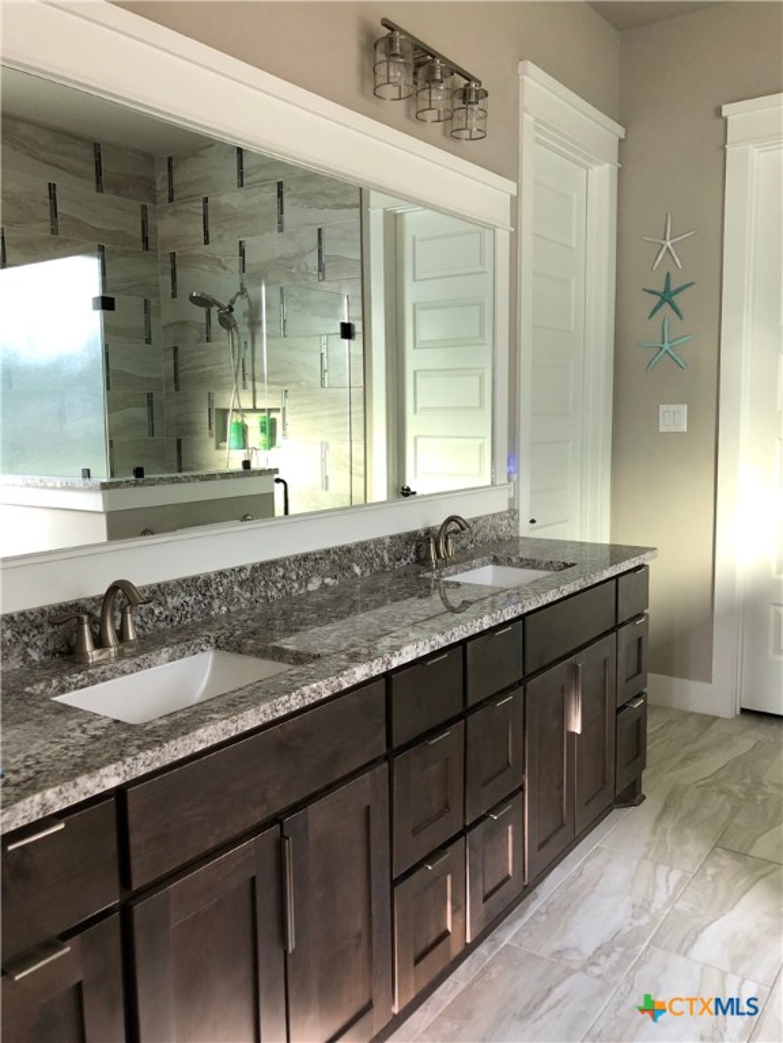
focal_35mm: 28
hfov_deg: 49.7
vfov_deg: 63.4
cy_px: 522
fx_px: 844
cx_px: 392
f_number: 1.8
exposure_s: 1/20
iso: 40
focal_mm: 3.99
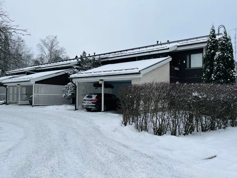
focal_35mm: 26
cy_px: 89
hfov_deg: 67.3
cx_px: 118
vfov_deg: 53.1
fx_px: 178
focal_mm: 5.1
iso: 50
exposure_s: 1/467
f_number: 1.6
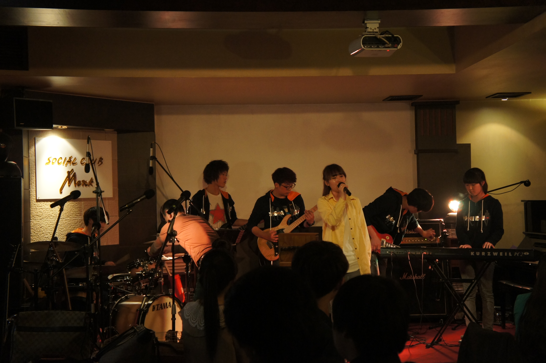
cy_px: 182
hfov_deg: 36.9
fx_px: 818
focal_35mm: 54
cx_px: 273
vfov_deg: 25.0
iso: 1600
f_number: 4.5
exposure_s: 1/25
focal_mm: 36
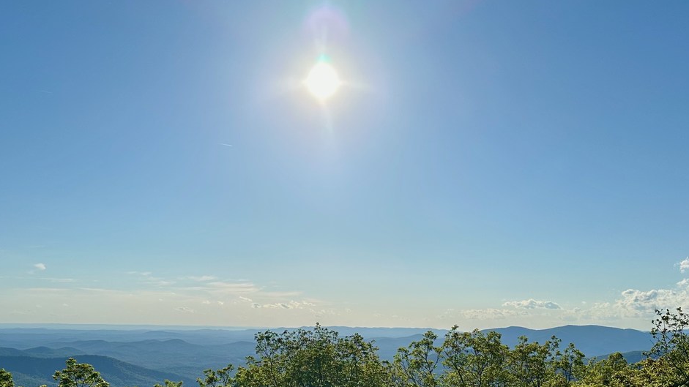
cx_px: 311
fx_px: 731
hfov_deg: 50.4
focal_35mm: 40
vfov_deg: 28.9
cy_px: 323
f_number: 1.78
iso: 80
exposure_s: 1/15625
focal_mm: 6.86
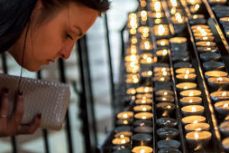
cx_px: 231
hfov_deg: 17.0
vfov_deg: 11.6
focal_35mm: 118
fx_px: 750
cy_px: 62
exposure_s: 1/320
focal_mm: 50
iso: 1600
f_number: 2.8
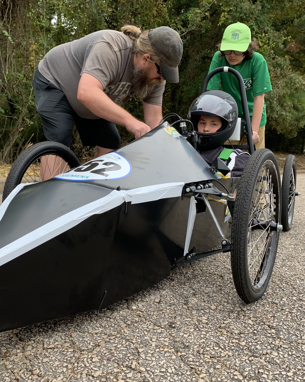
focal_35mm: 34
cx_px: 131
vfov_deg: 52.8
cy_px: 191
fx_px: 384
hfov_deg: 43.2
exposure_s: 1/121
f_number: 1.8
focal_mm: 4.25
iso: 25
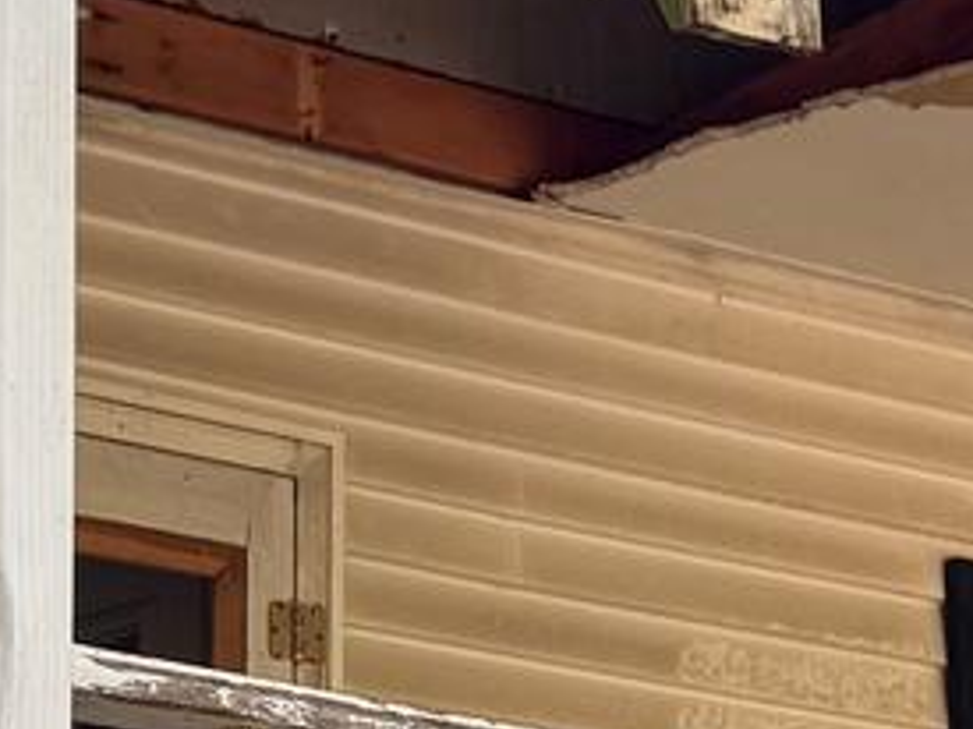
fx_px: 5029
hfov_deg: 11.0
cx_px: 439
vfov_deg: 8.2
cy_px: 934
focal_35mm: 179
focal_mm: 6.76
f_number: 1.78
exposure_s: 1/157
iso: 64
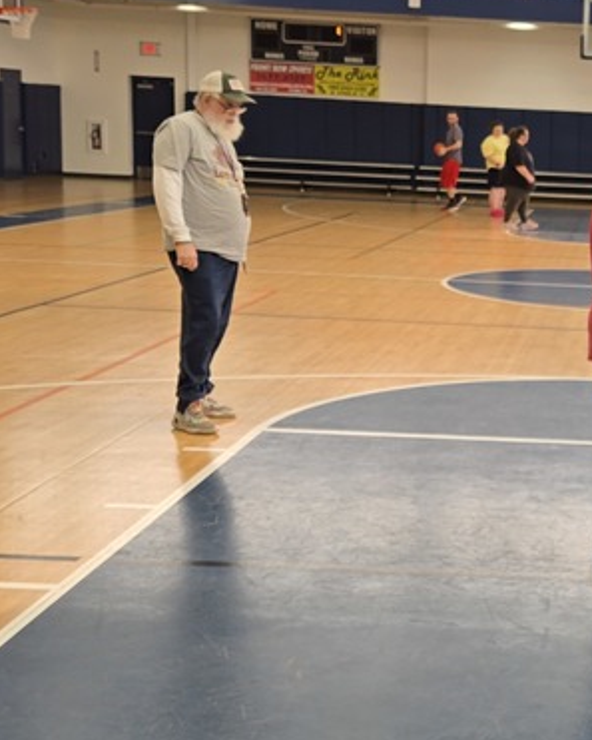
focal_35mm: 62
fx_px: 1357
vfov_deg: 30.5
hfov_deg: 23.0
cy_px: 369
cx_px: 666
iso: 32
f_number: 1.8
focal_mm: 5.4
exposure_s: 1/120
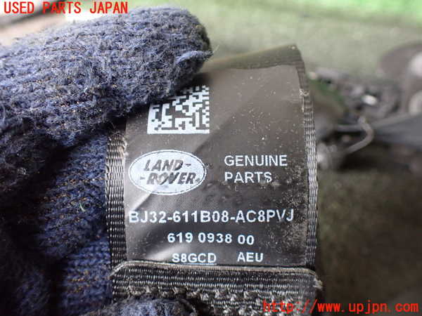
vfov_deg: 46.8
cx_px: 211
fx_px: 366
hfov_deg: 60.0
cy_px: 158
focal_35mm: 30
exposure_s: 1/30
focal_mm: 5.4
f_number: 2.3
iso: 800
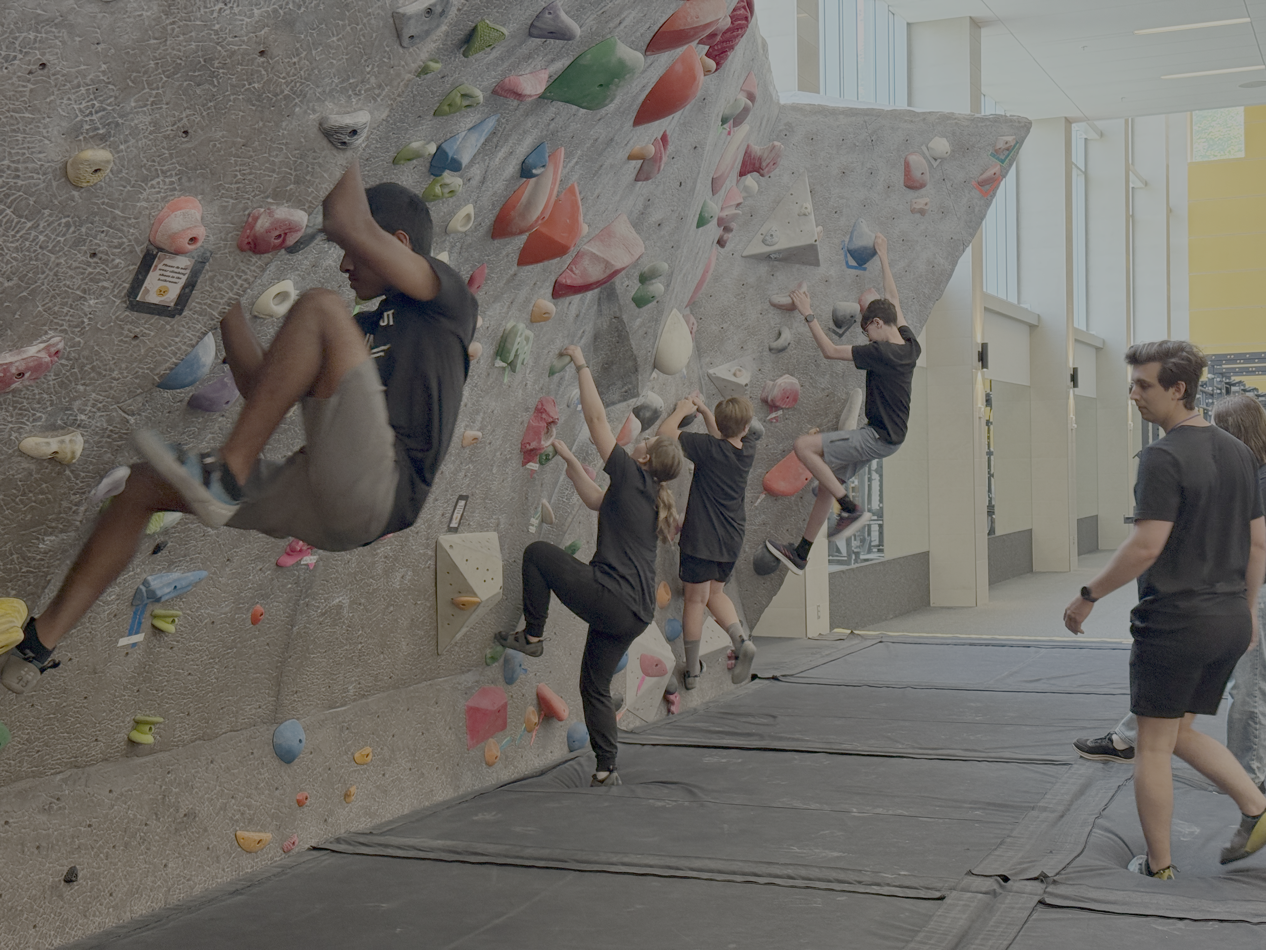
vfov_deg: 30.3
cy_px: 475
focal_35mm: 48
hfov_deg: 39.7
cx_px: 633
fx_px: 1755
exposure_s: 1/40
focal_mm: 6.76
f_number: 1.78
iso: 250
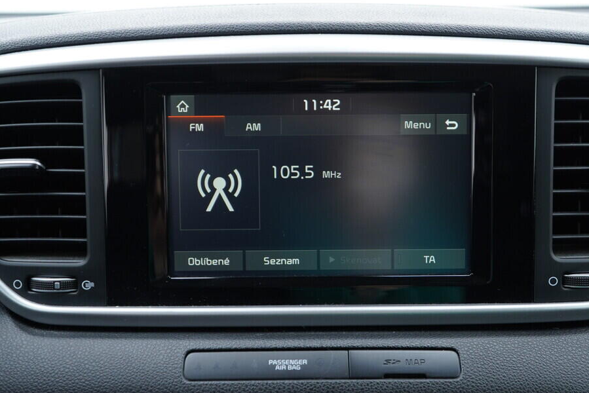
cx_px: 314
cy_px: 211
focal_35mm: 41
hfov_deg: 47.4
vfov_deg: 32.6
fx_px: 671
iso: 250
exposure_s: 1/40
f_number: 2.8
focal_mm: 24
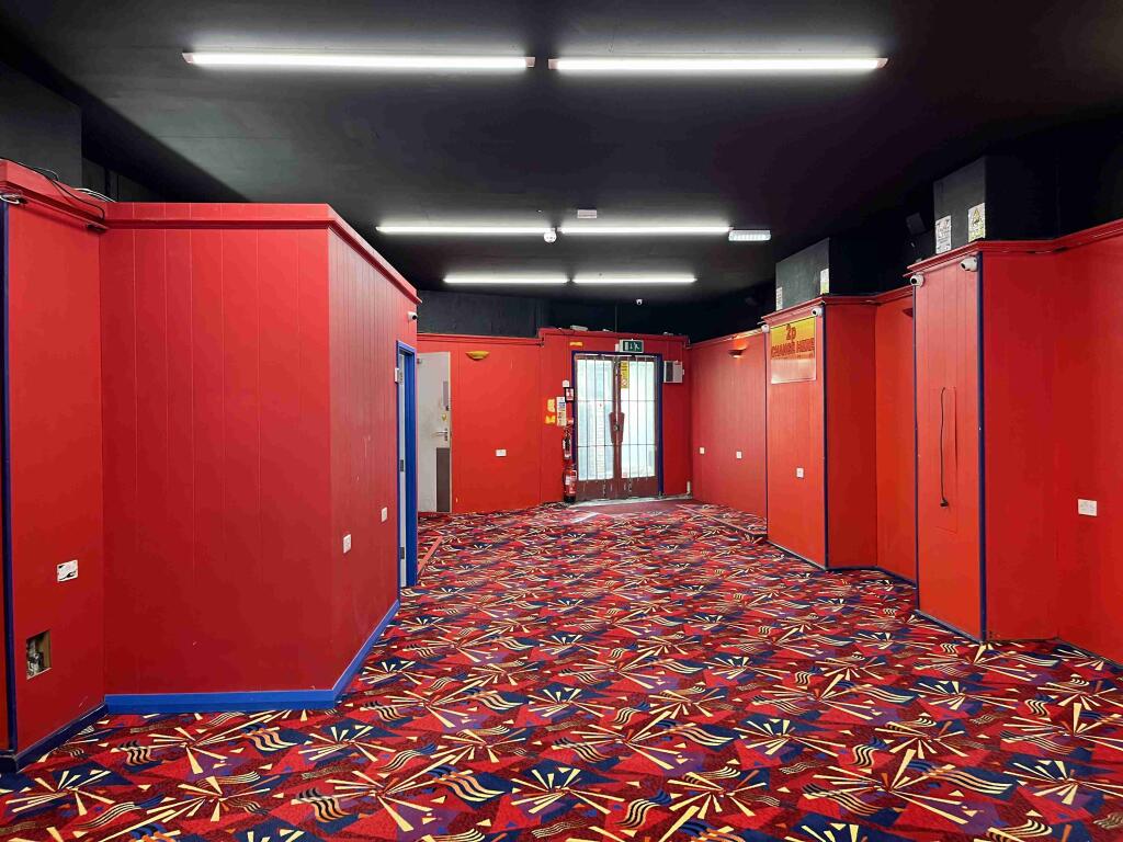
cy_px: 421
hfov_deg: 67.3
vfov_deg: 53.1
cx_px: 562
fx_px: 843
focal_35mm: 26
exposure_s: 1/50
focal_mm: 5.1
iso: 125
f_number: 1.6
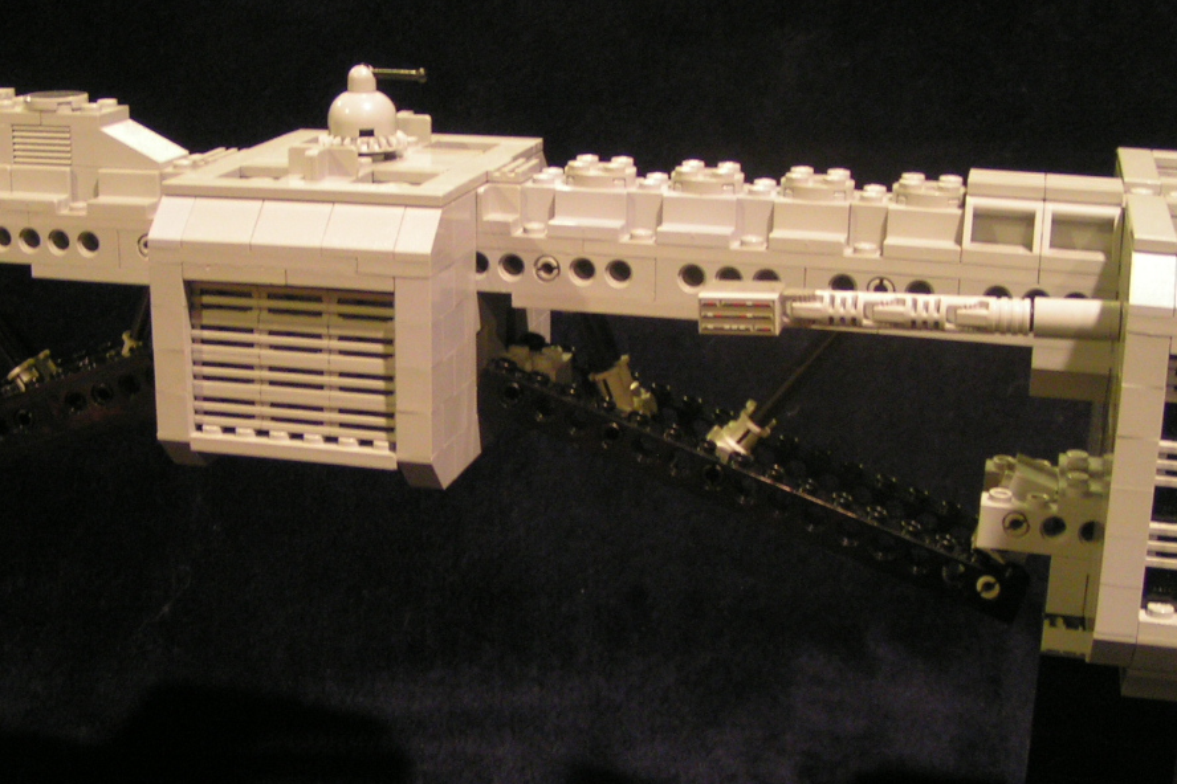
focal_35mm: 57
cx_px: 392
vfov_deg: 23.7
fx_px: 1863
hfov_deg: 34.7
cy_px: 314
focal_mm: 5.8
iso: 200
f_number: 2.8
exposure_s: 1/5
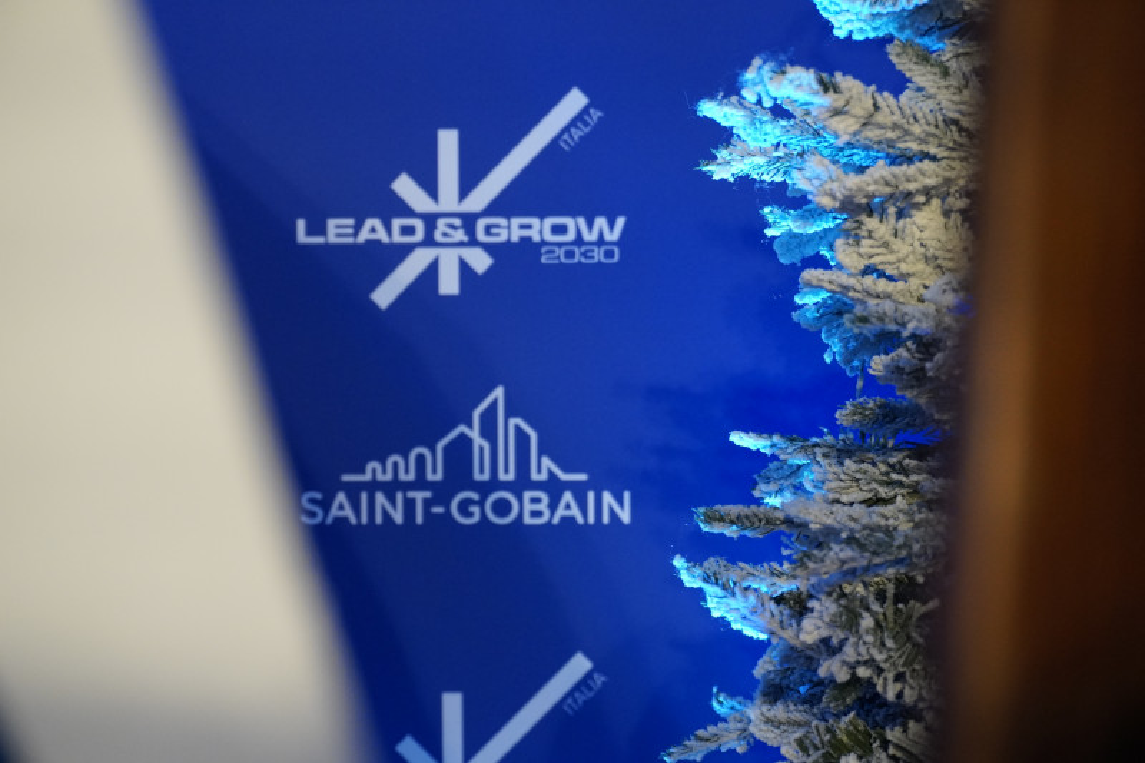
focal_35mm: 52
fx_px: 1669
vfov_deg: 25.7
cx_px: 572
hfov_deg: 37.9
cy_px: 382
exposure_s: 1/160
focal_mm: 35
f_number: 5.6
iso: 2500
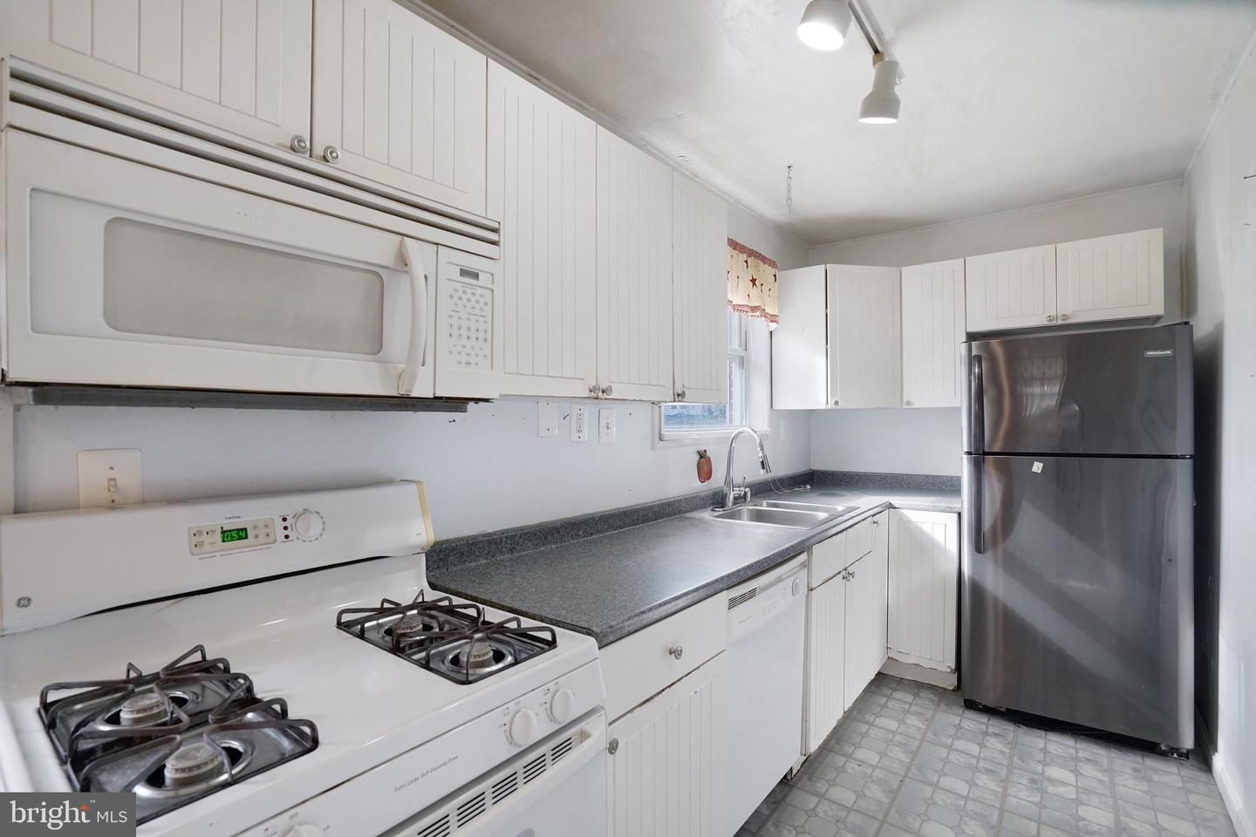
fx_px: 558
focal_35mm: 16
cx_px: 628
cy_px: 418
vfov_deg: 73.7
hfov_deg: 96.7
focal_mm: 16
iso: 1250
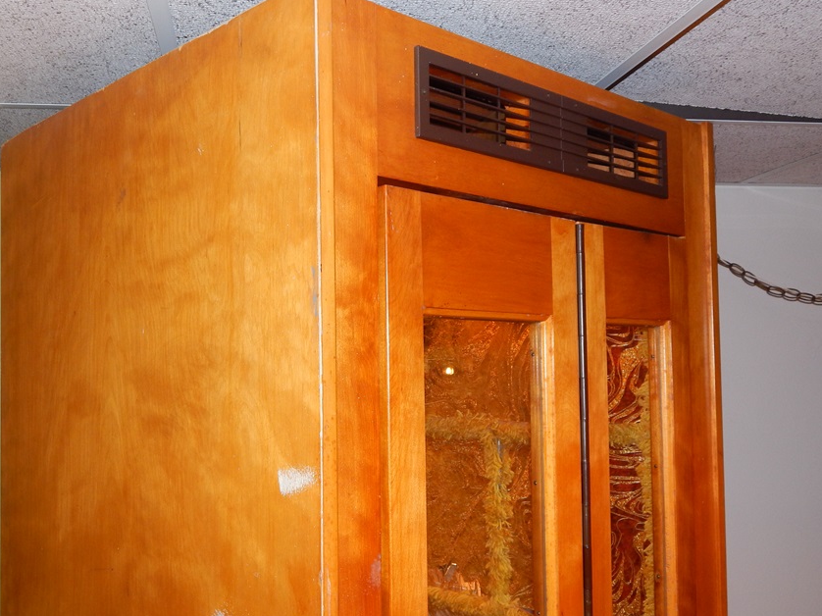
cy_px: 351
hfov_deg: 49.9
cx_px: 344
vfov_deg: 38.6
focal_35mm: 37
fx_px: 878
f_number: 3.2
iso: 200
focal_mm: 5.6
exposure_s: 1/30
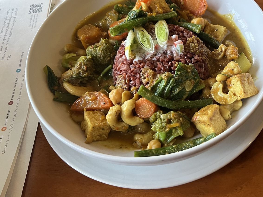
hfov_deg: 41.2
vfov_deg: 32.6
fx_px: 334
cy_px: 67
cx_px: 208
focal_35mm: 44
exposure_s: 1/60
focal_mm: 5.7
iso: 400
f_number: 1.5
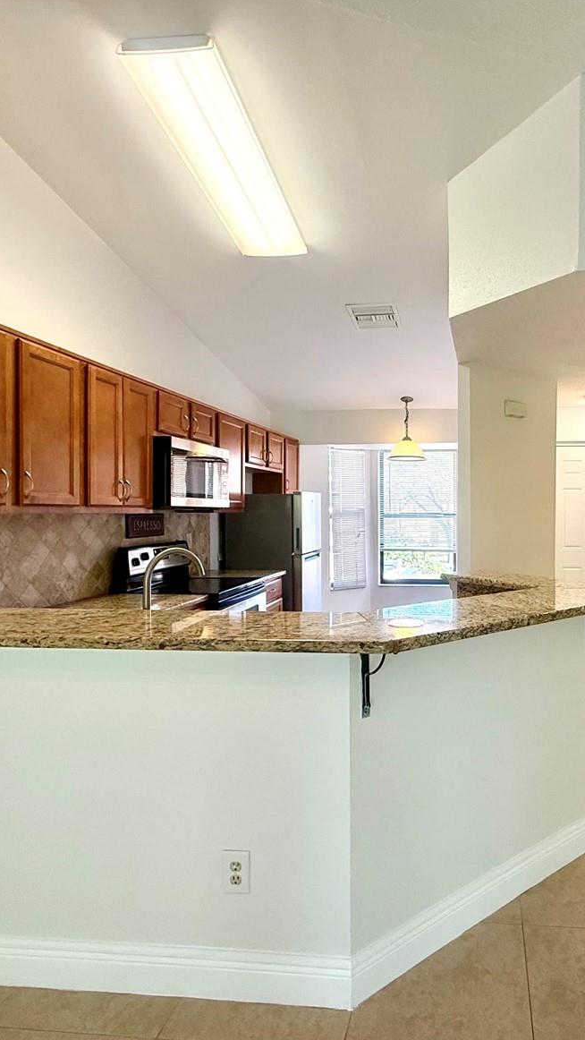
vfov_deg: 83.8
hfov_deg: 51.2
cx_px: 442
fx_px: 579
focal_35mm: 21
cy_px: 517
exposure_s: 1/120
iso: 160
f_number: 2.2
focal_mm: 2.22
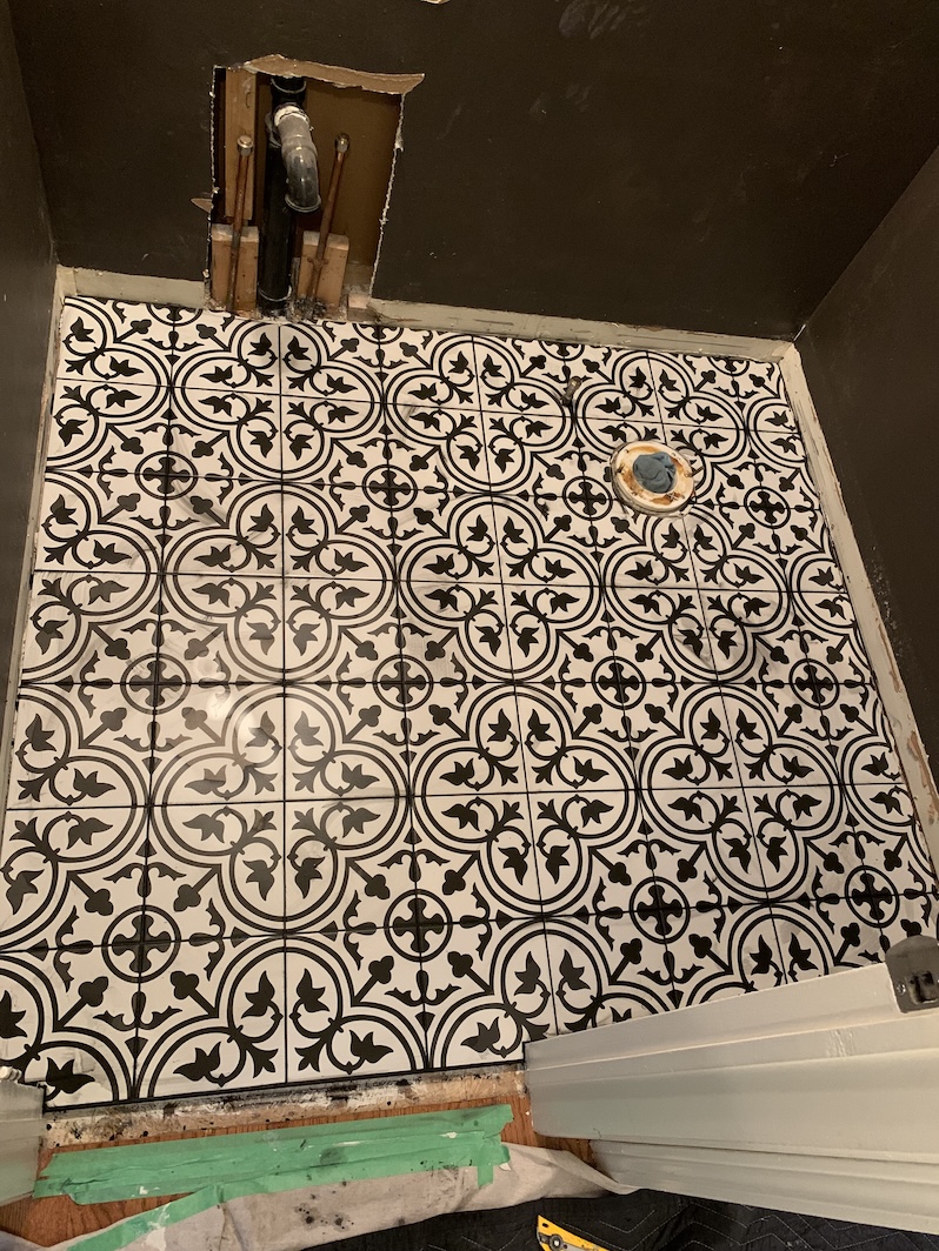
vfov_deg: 67.3
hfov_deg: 53.1
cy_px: 626
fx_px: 940
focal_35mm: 26
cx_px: 470
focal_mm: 4.25
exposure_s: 1/30
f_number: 1.8
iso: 400
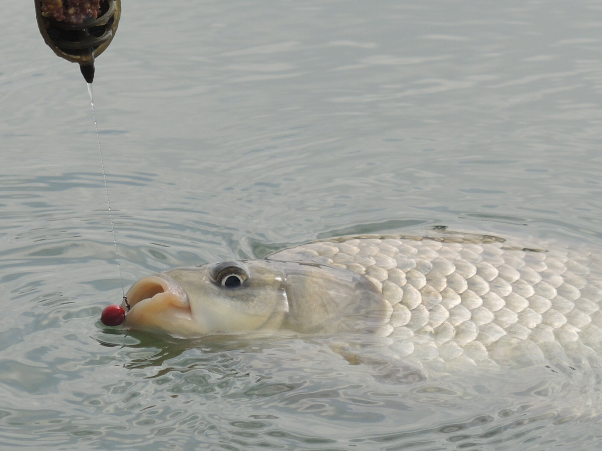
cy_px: 226
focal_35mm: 135
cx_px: 301
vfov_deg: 11.0
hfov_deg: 14.6
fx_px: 2348
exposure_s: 1/800
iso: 80
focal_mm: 28.4
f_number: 3.5
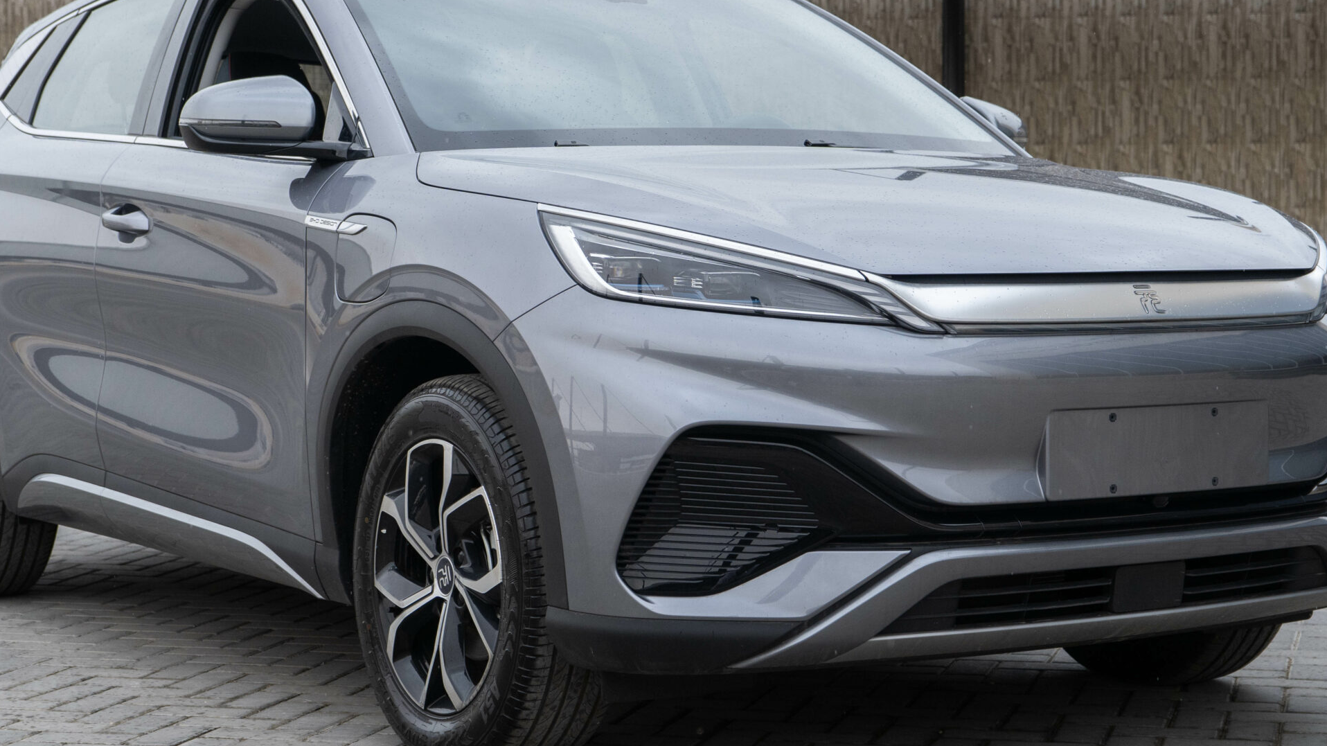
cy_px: 306
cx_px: 625
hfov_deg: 30.2
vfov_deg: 17.2
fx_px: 2463
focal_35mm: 70
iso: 800
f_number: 6.3
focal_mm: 50
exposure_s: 1/1250
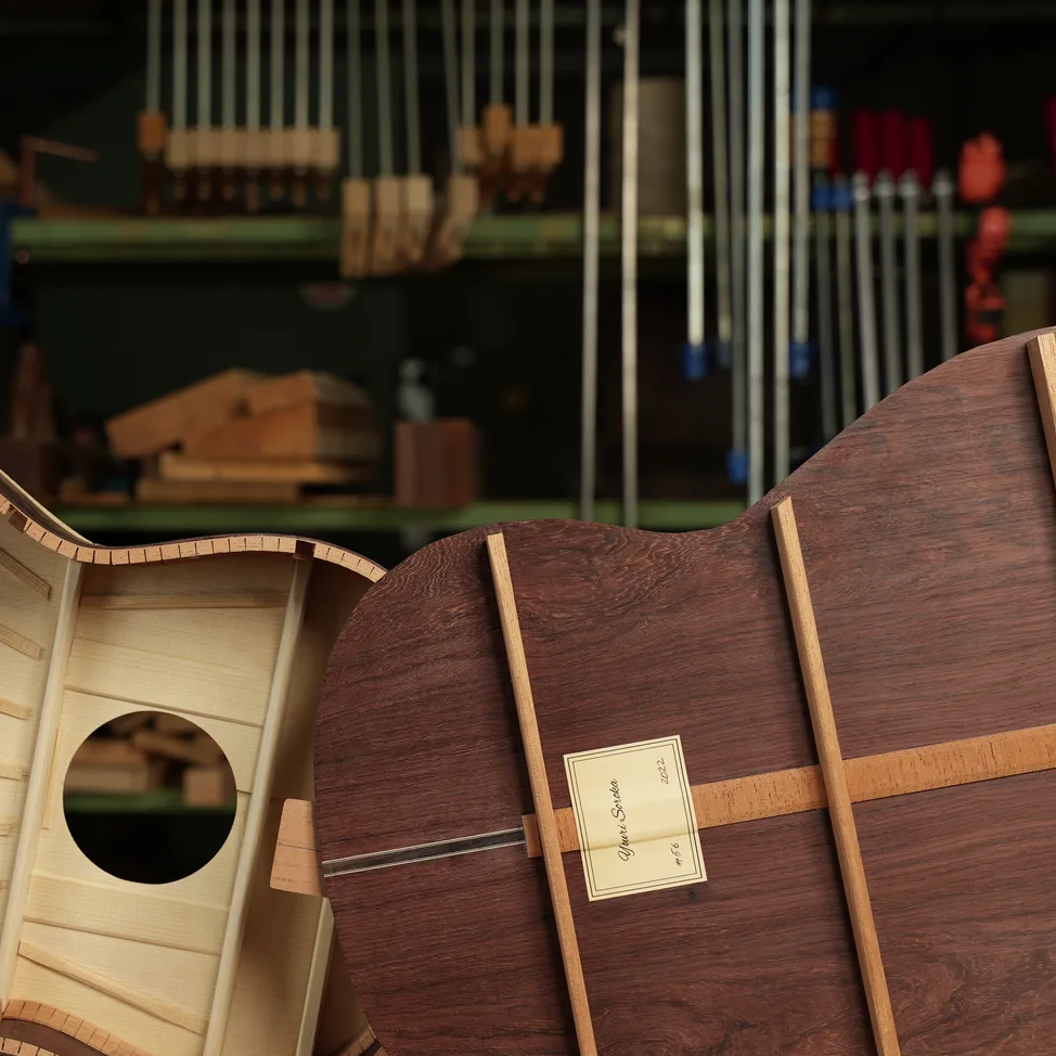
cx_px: 398
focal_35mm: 72
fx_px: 2497
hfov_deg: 23.8
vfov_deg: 23.8
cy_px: 661
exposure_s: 1/25
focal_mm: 43.2
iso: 100
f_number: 4
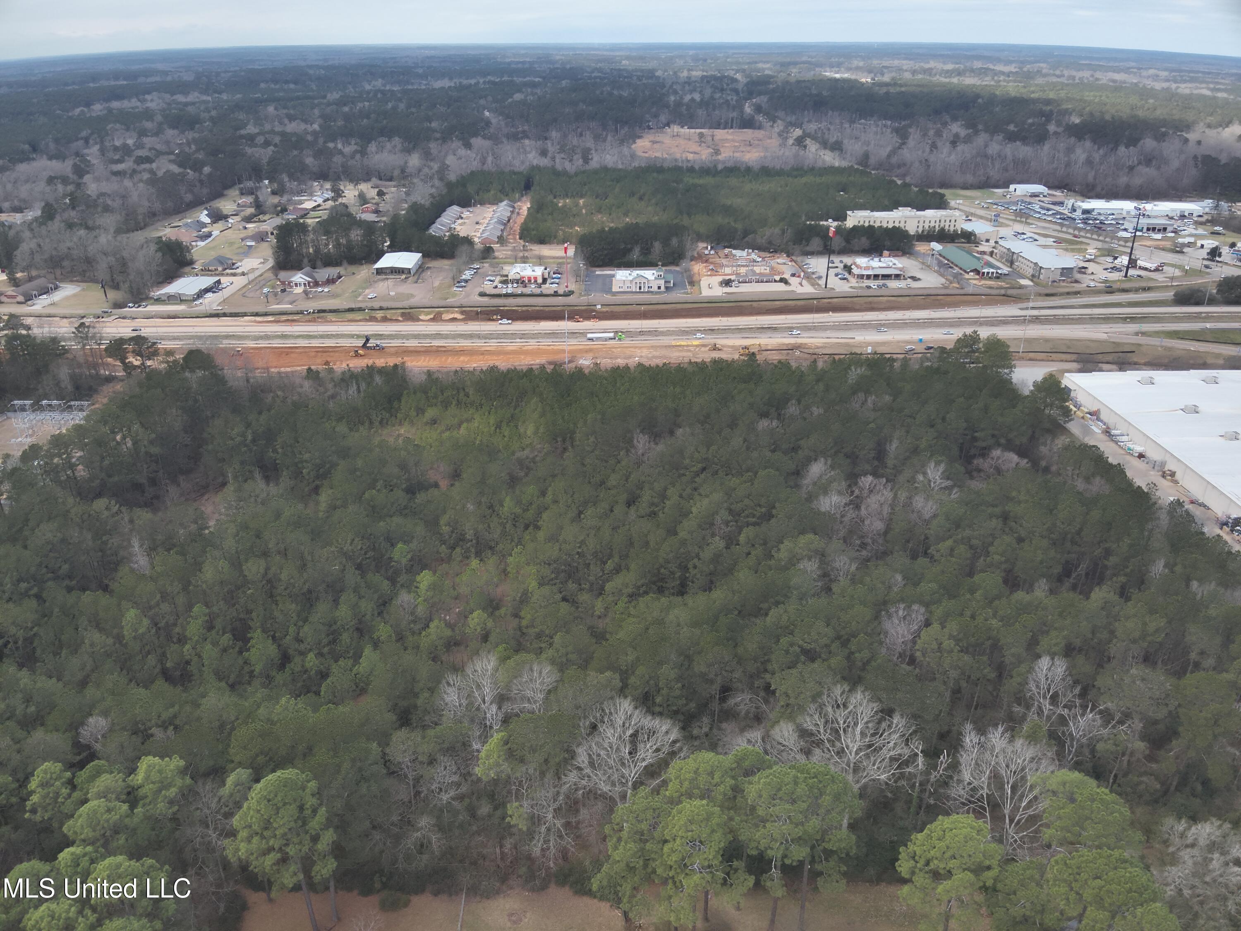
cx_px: 620
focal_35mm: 24
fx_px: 860
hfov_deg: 71.6
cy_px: 466
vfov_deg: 56.8
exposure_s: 1/500
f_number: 2.8
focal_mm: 4.4
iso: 100
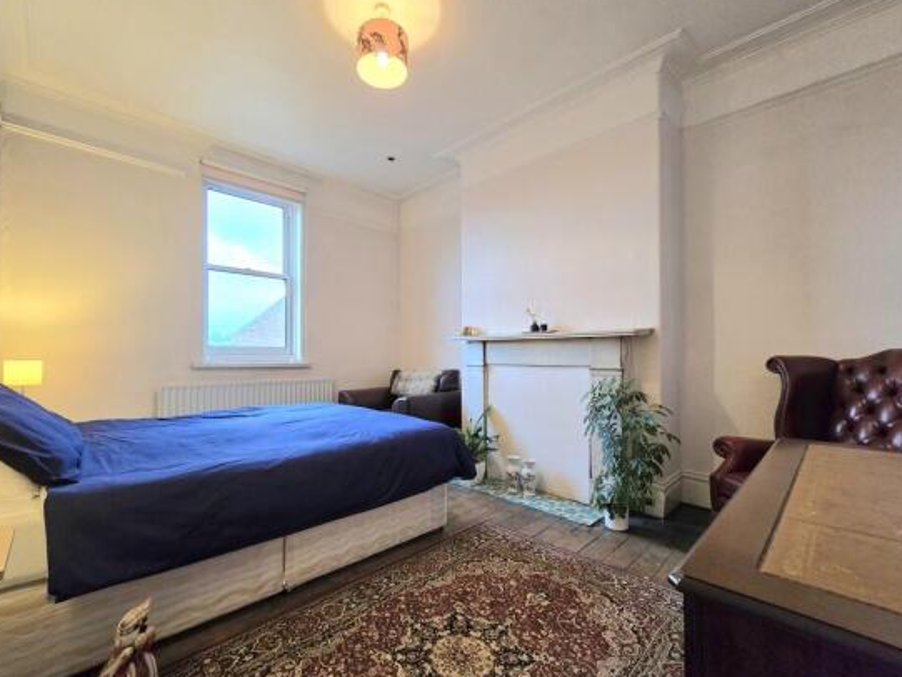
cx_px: 434
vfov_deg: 85.7
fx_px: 365
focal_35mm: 14
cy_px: 343
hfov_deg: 102.0
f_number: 2.2
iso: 250
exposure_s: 1/50.3
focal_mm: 2.2
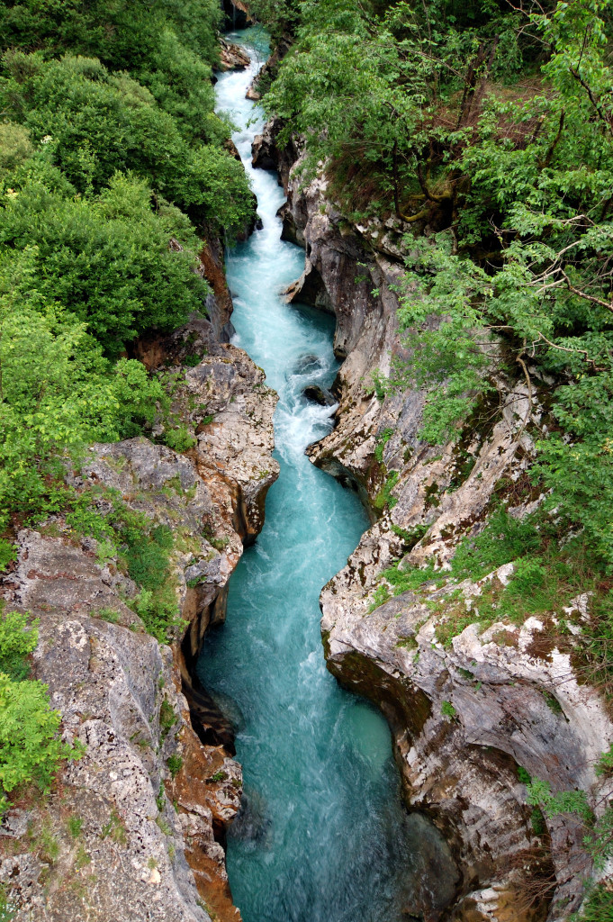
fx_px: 537
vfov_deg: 81.2
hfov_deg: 59.4
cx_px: 306
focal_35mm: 21
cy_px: 461
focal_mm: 14
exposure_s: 1/30
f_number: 8
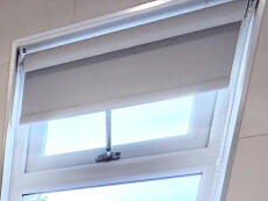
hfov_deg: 21.5
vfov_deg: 16.2
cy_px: 436
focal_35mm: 62
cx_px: -203
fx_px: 480
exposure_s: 1/100
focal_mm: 2.22
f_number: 2.2
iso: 160
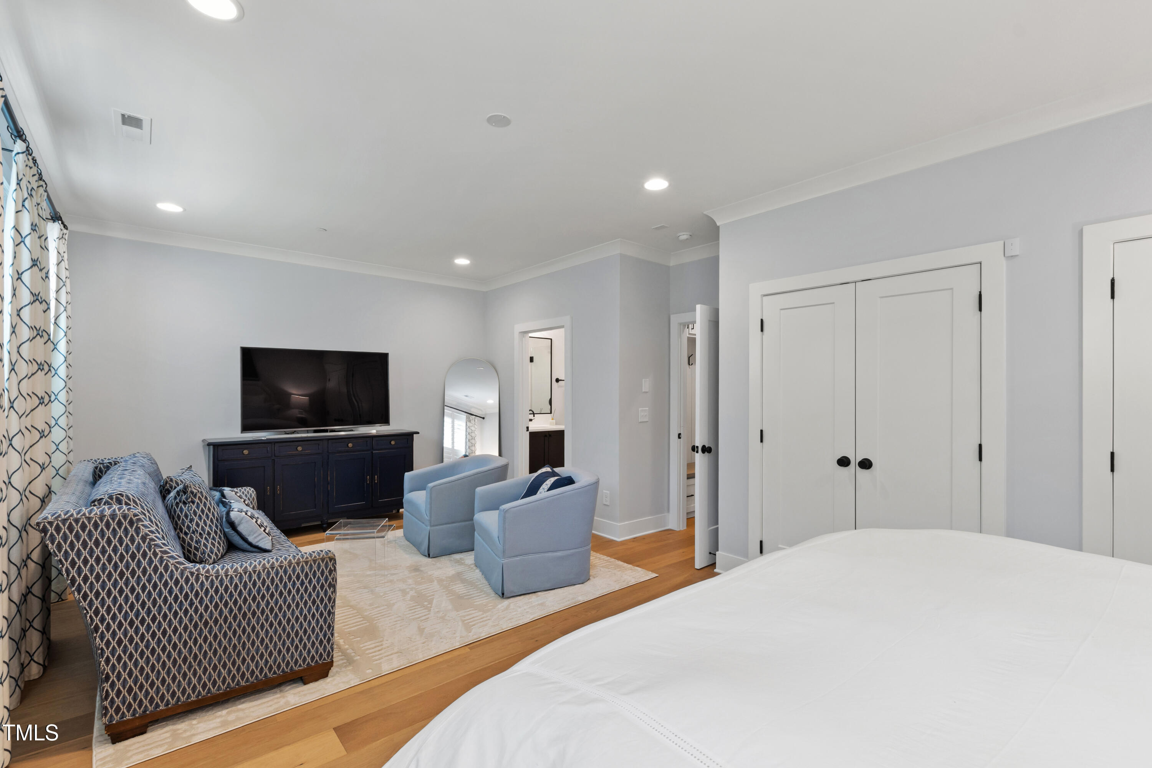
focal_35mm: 15
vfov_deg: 77.3
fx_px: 480
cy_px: 384
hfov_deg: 100.4
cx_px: 576
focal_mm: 10
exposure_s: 1/2.5
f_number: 8
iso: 100
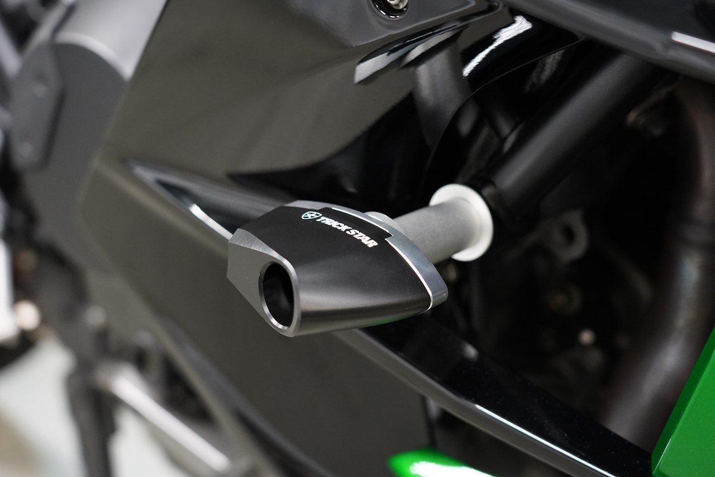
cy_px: 238
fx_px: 1172
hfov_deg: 33.9
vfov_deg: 23.0
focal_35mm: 59
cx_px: 358
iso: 5000
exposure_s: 1/30
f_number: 4.5
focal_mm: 59
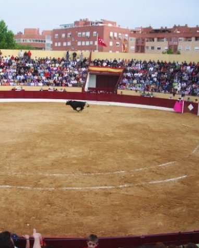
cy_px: 124
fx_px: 339
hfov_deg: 32.3
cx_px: 58
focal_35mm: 46
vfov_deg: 40.3
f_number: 2.6
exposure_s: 1/160
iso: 80
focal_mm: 5.8
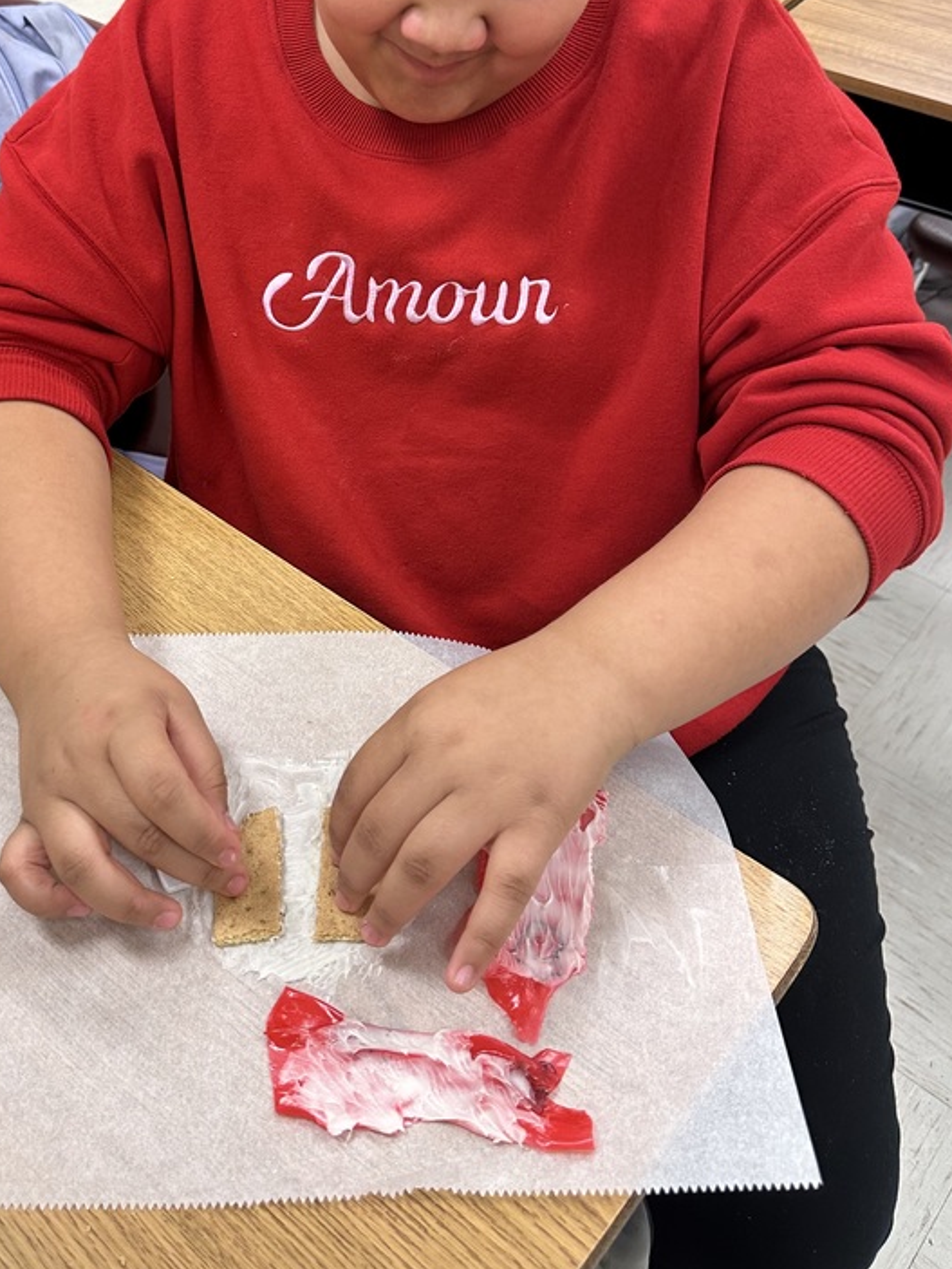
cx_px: 356
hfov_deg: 40.4
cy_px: 443
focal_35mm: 35
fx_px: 1283
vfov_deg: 51.8
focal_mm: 6.86
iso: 160
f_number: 1.78
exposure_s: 1/120
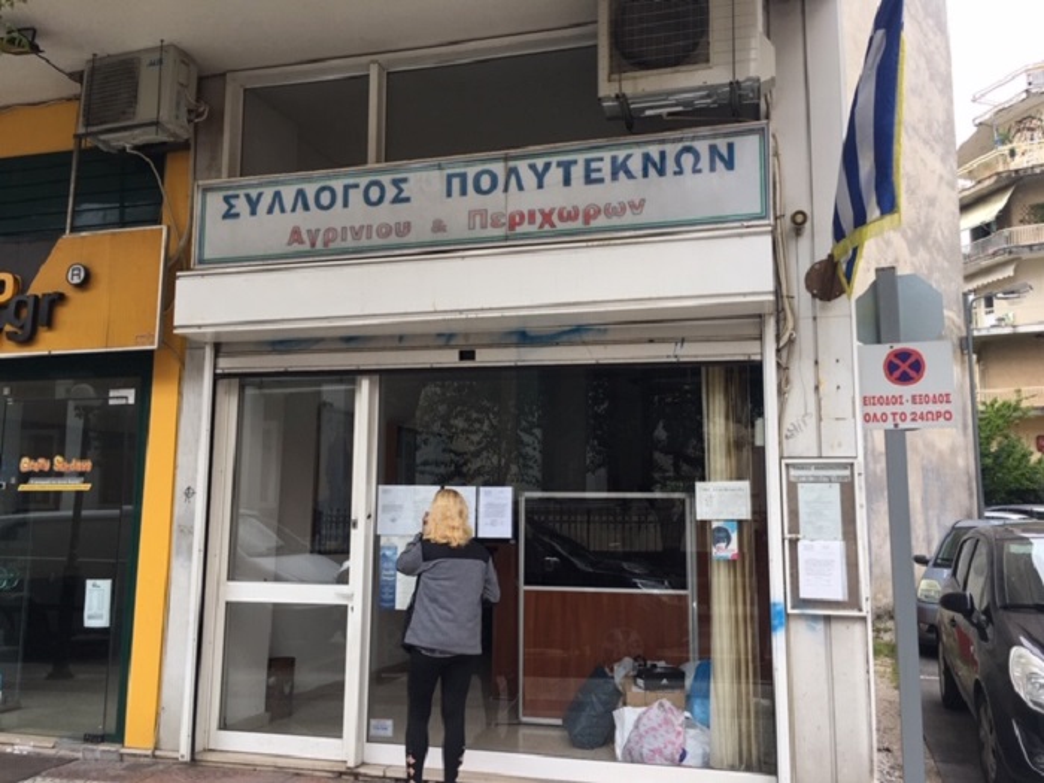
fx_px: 875
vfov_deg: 48.2
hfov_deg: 61.7
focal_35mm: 29
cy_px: 392
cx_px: 522
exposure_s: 1/452
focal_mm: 4.15
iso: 25
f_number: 2.2
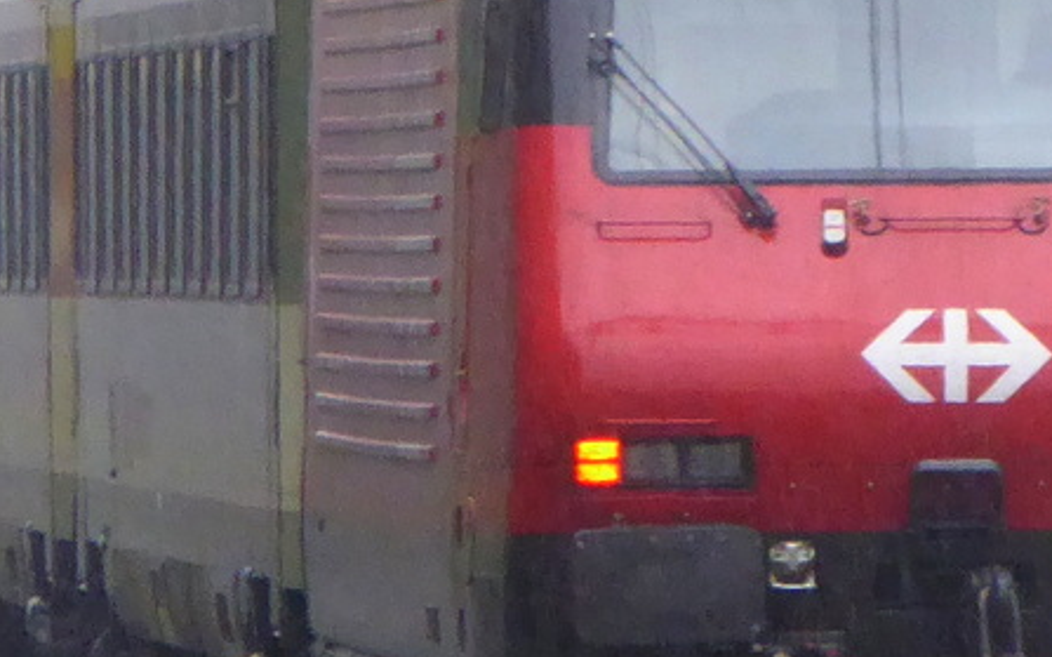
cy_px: 142
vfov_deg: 1.1
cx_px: 466
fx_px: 33818
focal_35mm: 1180
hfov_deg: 1.8
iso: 640
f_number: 6
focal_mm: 66.8
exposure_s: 1/200
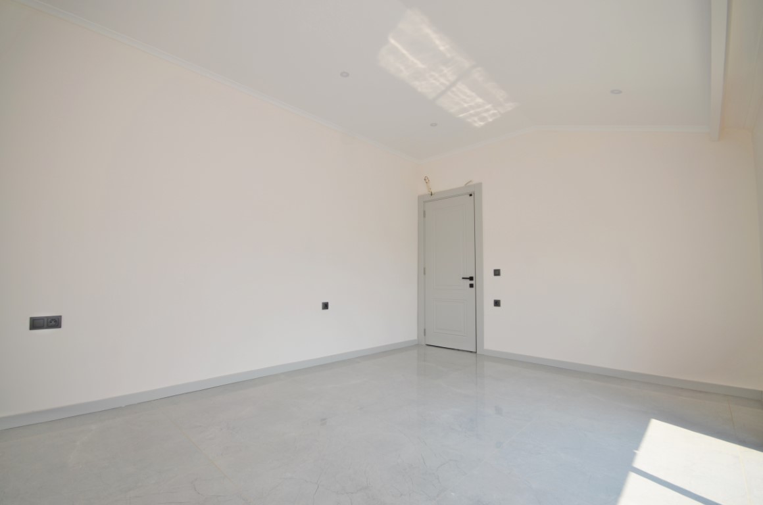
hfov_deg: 100.5
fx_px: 317
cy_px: 252
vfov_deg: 77.1
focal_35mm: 15
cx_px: 382
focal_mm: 10
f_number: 5.6
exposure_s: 1/125
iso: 100
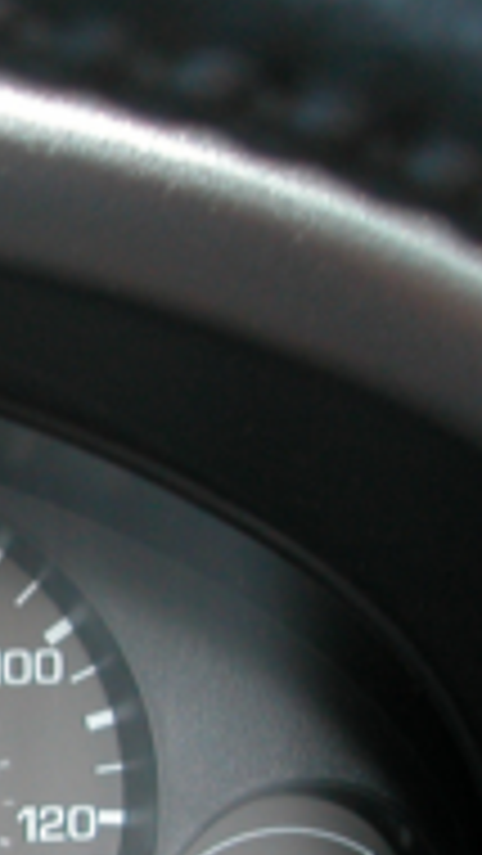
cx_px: -360
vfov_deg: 20.3
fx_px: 2338
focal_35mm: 103
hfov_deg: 11.1
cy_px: 788
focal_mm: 7.1
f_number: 2.8
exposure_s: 1/18.8
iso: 100
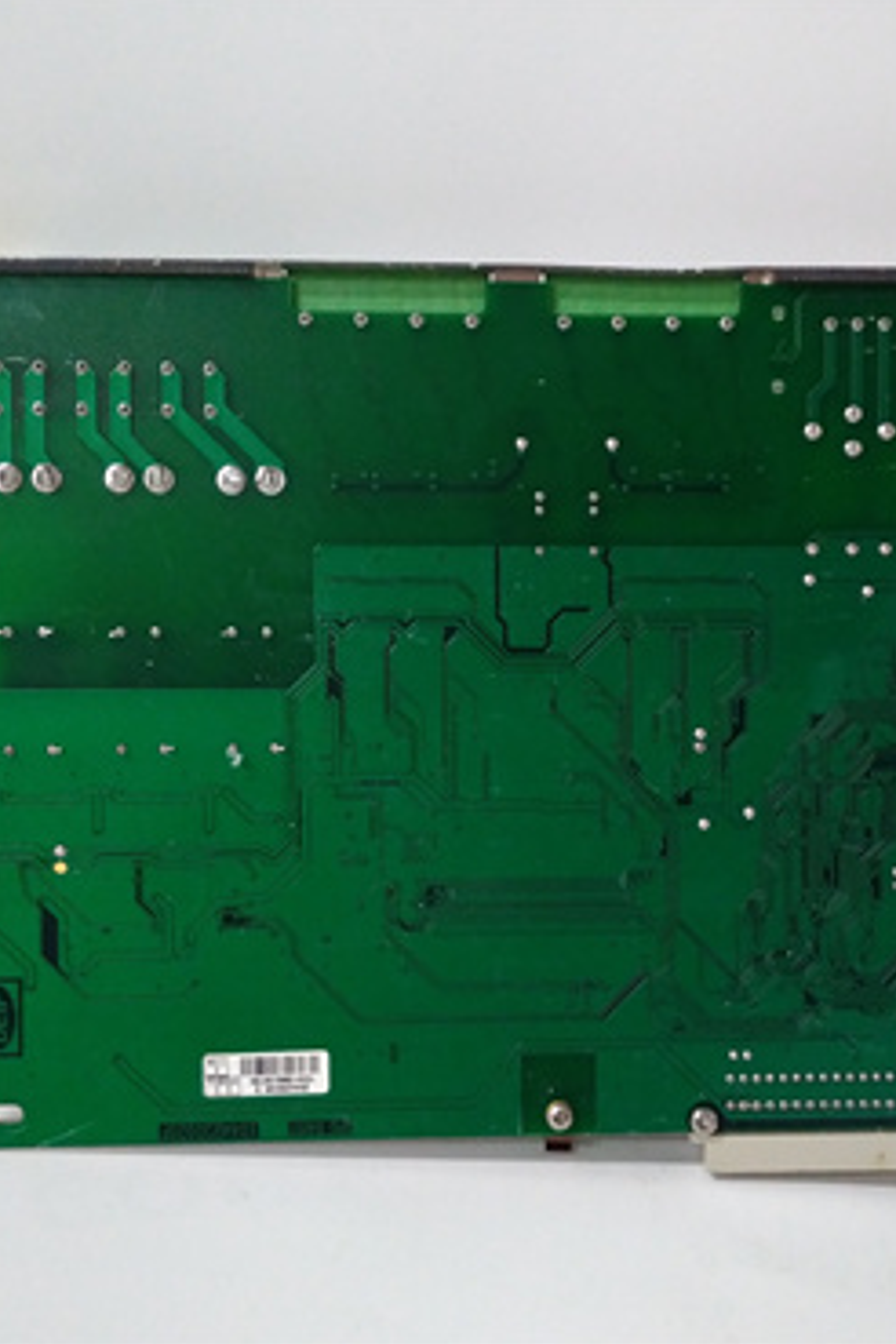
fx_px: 1419
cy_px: 668
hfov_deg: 34.7
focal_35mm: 38
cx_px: 601
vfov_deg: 50.7
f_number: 2
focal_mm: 3.79
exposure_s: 1/33
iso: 674
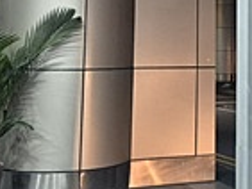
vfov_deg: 15.8
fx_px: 656
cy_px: -35
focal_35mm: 90
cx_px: 218
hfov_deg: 21.4
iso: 1600
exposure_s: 1/100
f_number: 1.8
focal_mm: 5.4
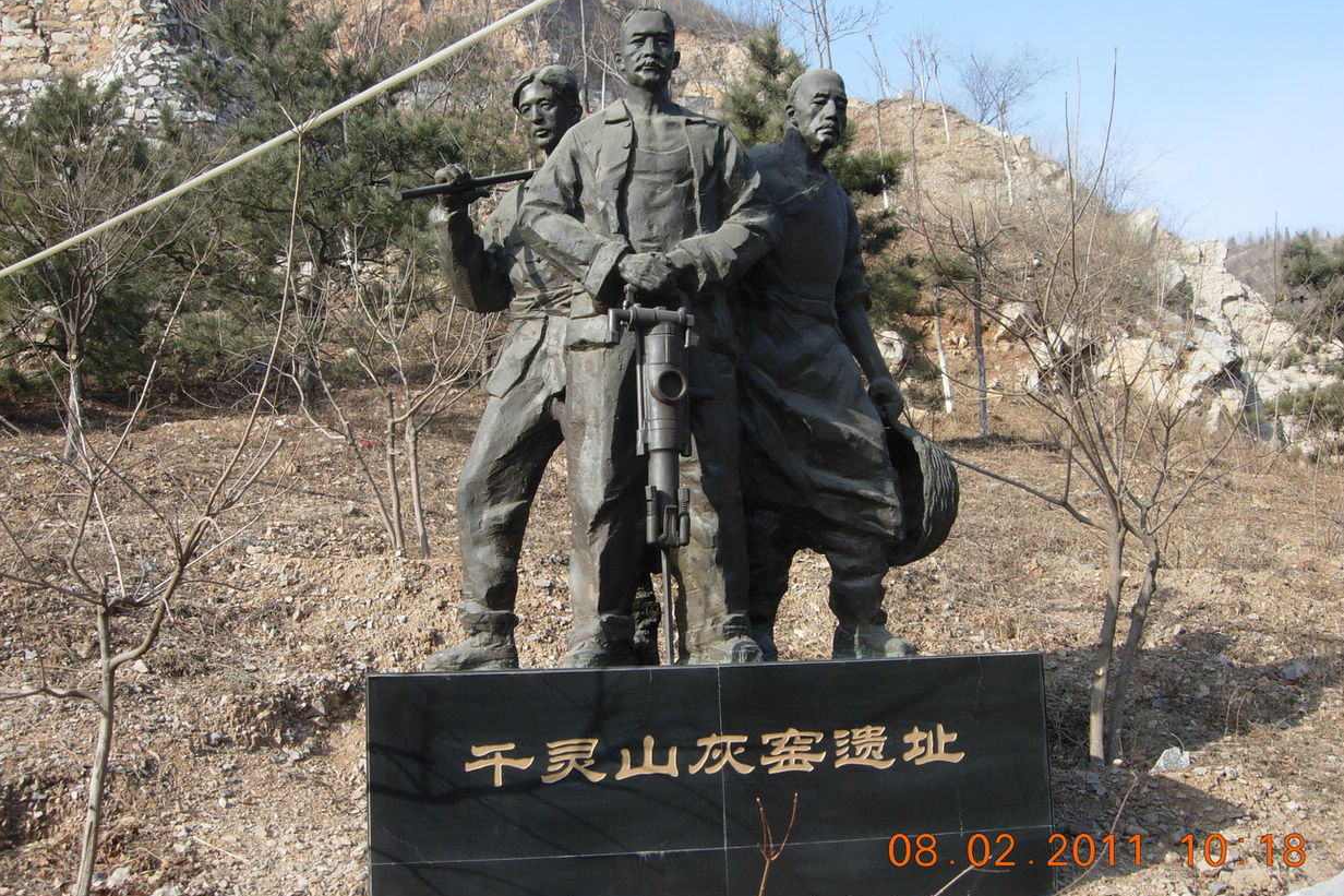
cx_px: 681
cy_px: 446
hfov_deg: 50.7
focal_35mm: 38
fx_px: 1418
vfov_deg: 35.0
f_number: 4.8
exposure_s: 1/186
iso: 50
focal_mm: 7.5
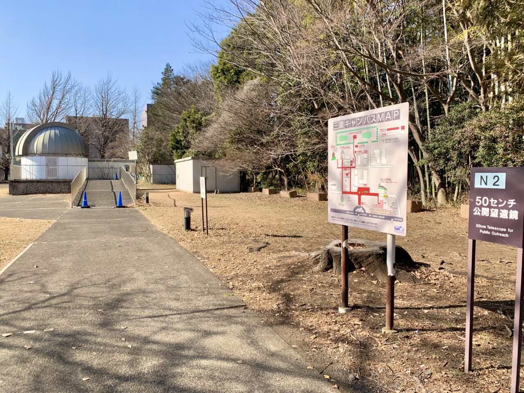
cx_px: 262
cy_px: 196
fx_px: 394
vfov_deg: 53.1
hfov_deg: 67.3
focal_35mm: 26
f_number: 1.8
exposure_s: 1/1406
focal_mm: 4.25
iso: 25
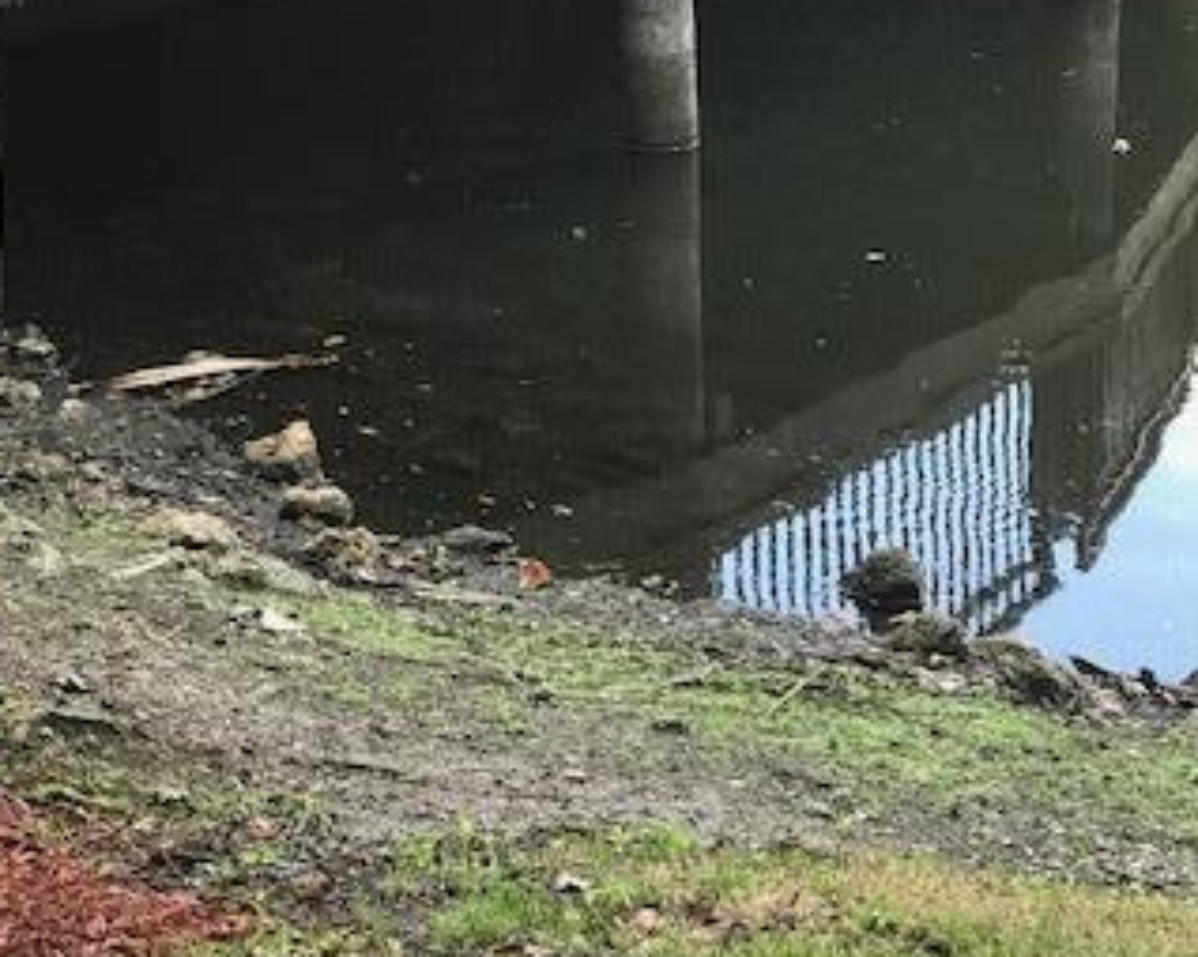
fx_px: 3969
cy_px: 8
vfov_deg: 13.6
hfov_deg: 17.1
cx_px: 429
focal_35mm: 112
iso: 25
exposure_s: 1/60
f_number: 2.8
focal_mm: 6.6
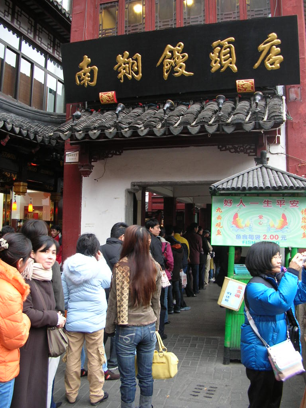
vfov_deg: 52.6
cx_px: 153
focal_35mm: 35
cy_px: 204
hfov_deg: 40.7
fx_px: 413
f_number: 2.8
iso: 50
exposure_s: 1/16
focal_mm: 5.8
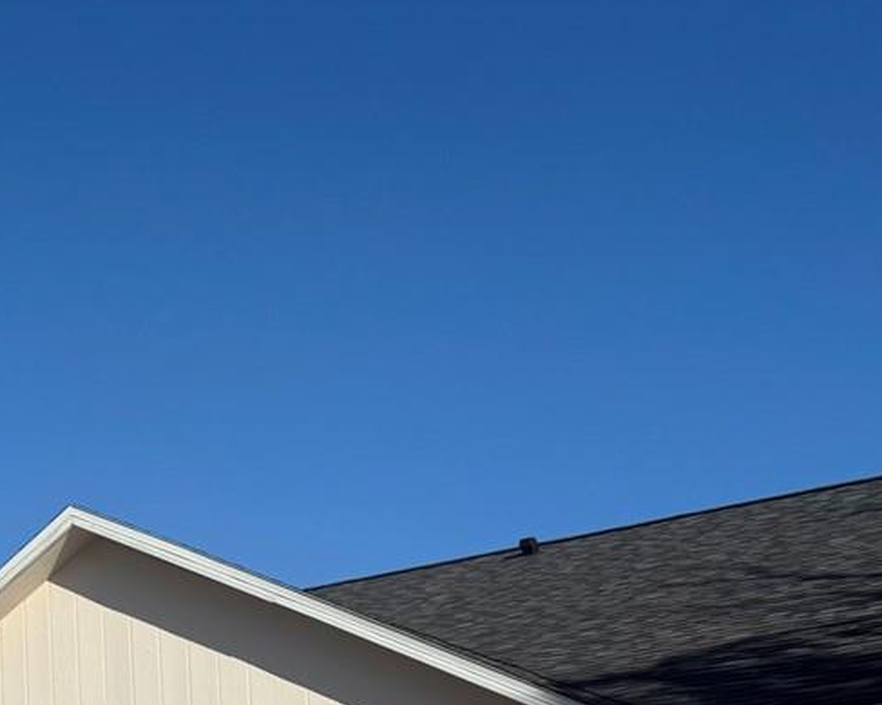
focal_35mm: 77
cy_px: 772
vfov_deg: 19.1
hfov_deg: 20.5
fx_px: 2009
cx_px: -502
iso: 80
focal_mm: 6.76
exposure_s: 1/6410
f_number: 1.78
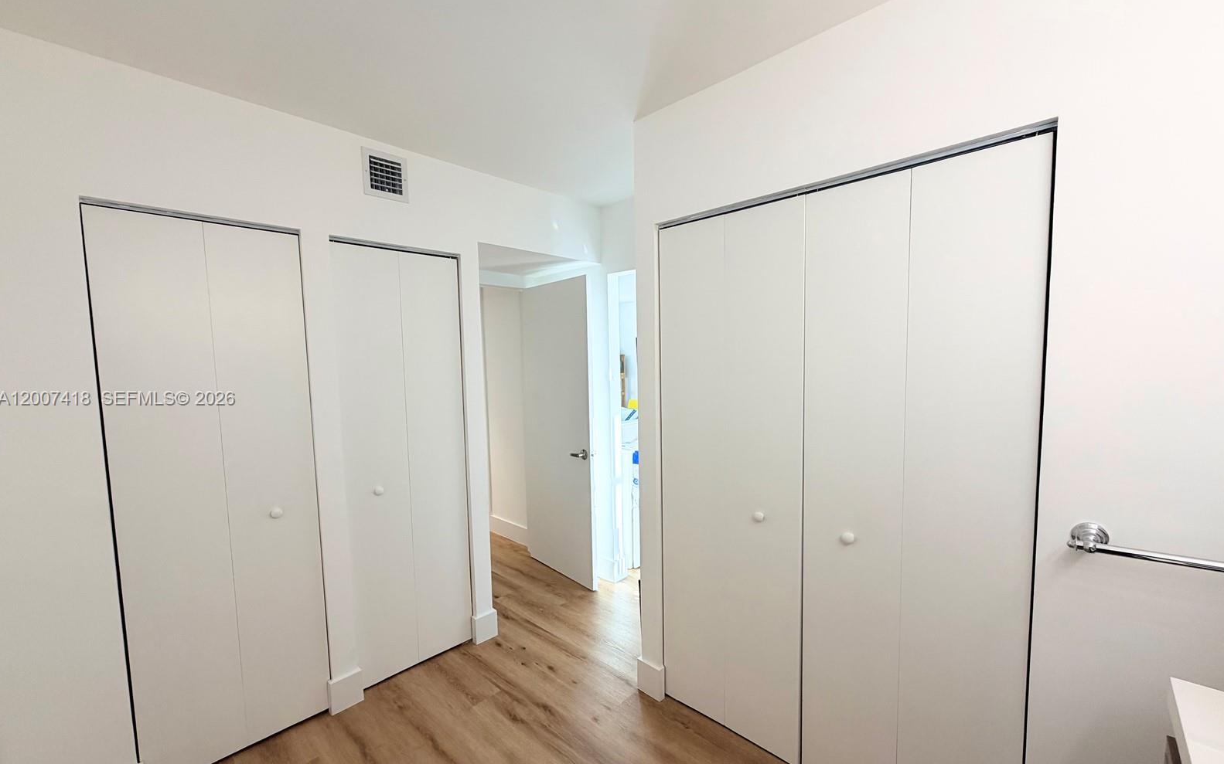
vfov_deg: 74.7
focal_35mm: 15
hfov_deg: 101.5
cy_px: 399
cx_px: 612
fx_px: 500
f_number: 2.2
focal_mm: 2.22
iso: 80
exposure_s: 1/120
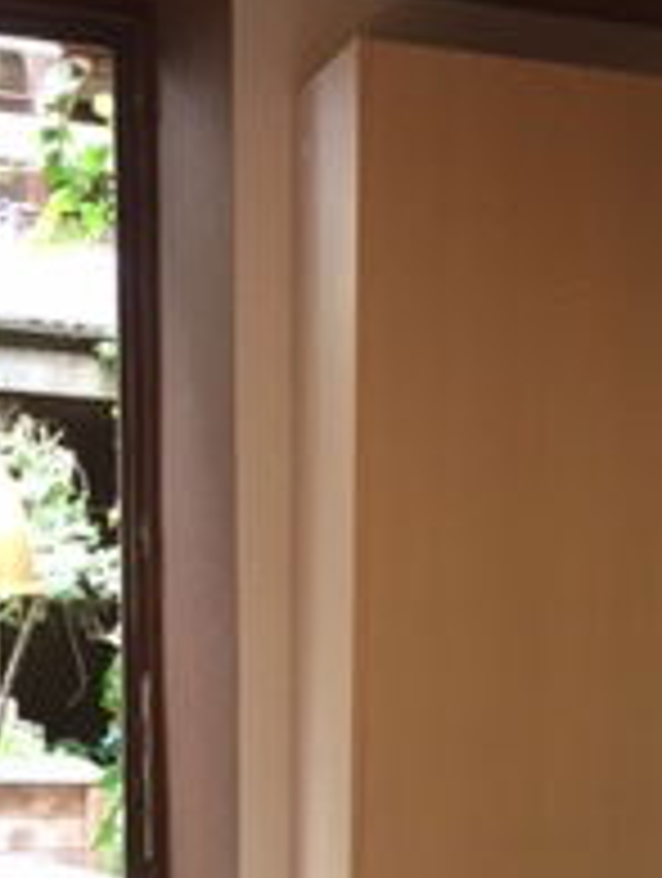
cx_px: 734
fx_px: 2414
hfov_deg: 15.2
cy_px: 1139
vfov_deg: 19.1
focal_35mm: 95
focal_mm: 4.15
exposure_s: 1/30
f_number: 2.2
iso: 50
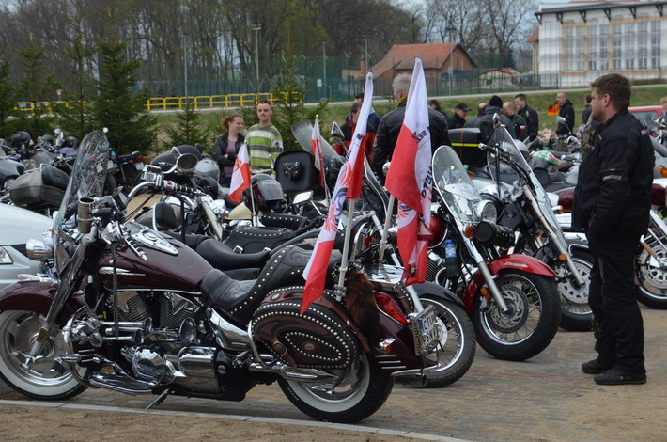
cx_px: 334
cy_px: 221
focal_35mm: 105
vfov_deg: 13.0
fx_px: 1941
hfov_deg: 19.5
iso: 1600
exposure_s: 1/1600
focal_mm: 70
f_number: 10
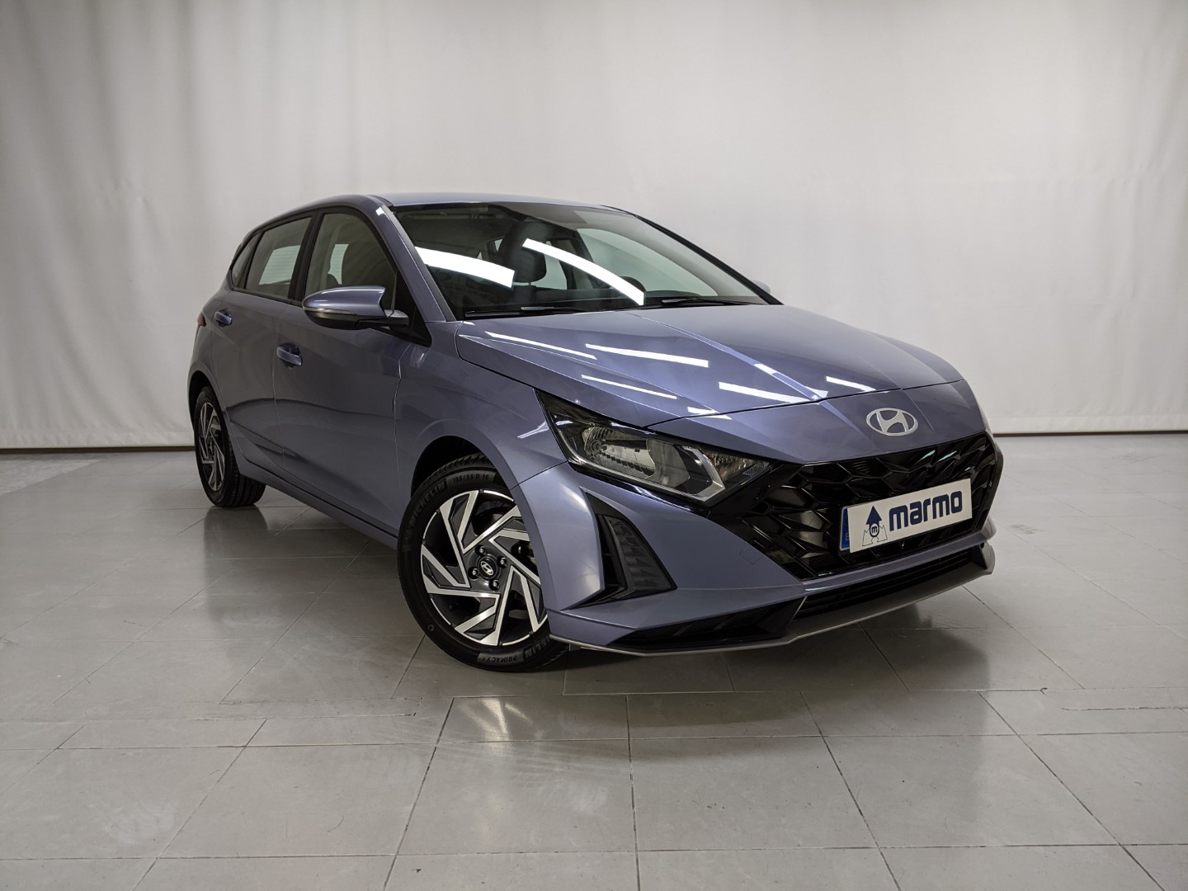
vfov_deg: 51.4
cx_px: 594
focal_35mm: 27
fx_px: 927
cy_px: 446
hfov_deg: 65.3
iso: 63
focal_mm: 4.44
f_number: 1.8
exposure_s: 1/100
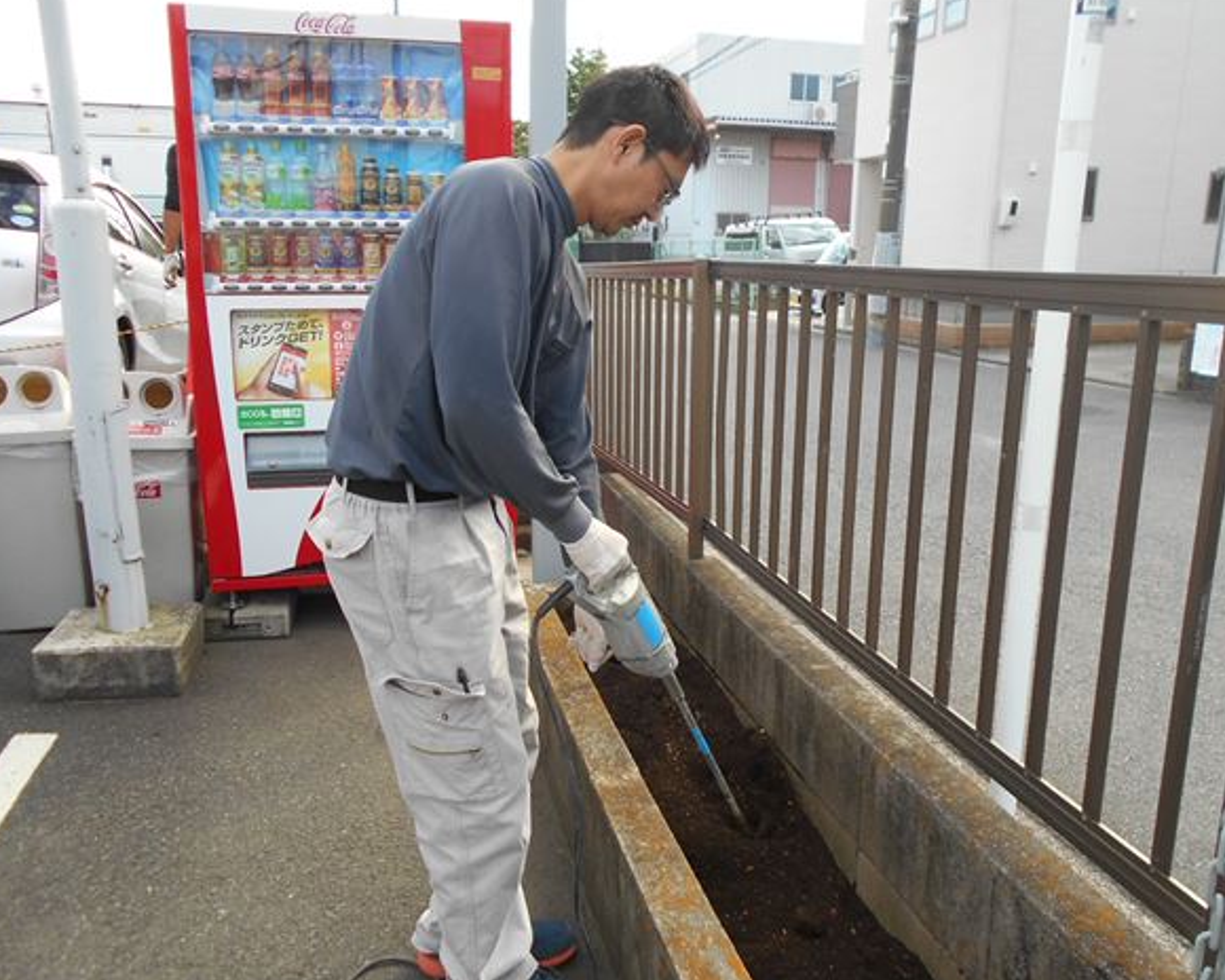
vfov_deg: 51.5
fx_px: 1015
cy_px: 492
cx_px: 653
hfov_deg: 62.2
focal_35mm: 28
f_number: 3.2
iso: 100
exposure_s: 1/250
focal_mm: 4.6
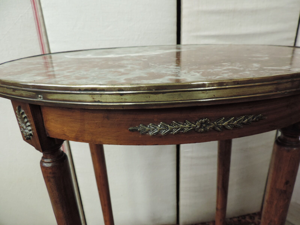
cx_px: 150
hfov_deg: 71.6
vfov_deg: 56.8
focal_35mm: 24
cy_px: 112
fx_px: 208
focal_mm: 4.3
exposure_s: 1/25
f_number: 3
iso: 400
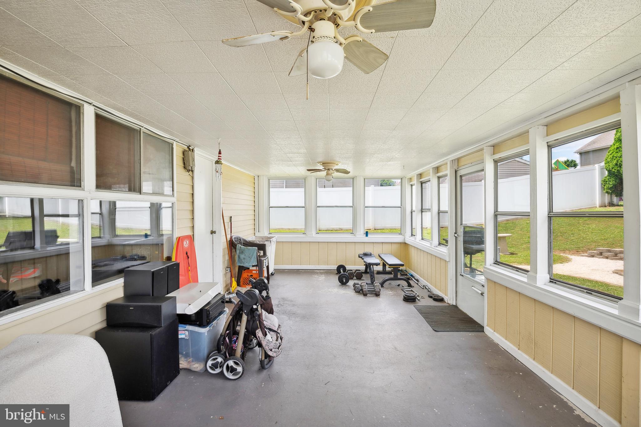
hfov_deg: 96.7
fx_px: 285
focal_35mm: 16
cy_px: 214
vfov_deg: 73.7
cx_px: 320
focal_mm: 16
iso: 125
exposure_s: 1/60
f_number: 6.3
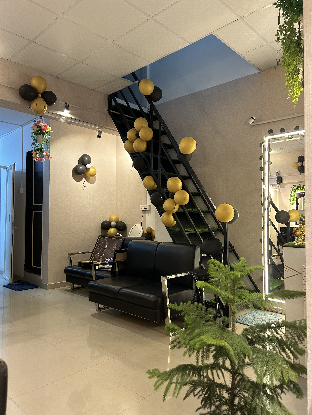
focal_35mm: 26
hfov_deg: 53.1
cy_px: 208
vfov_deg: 67.3
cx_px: 156
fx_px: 312
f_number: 1.5
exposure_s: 1/50
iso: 160
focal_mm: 5.7
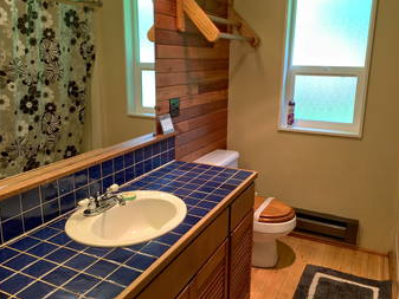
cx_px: 202
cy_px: 141
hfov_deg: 58.3
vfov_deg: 45.4
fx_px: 357
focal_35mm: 31
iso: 32
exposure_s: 1/40
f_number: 2.2
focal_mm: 4.15
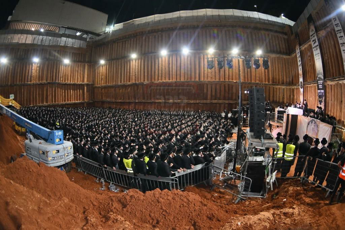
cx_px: 172
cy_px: 115
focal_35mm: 15
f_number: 2.8
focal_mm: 10.5
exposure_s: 1/200
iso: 640
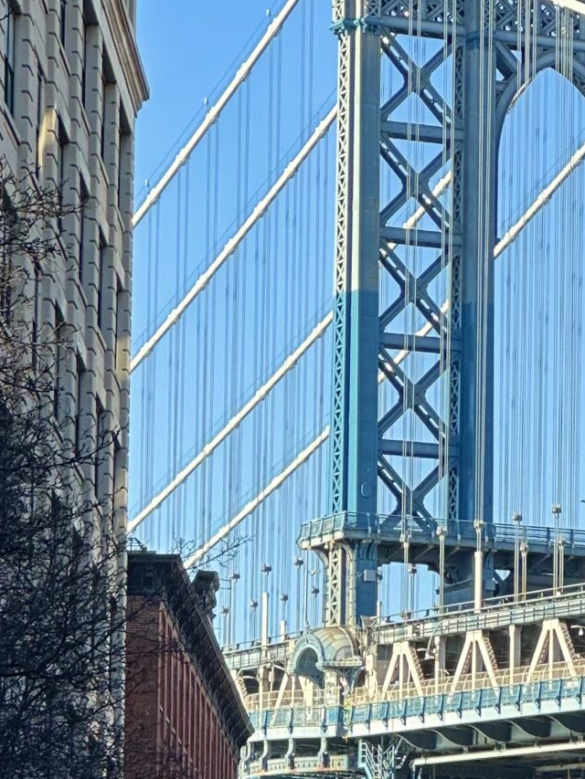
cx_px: 602
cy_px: 735
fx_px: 5204
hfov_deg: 6.4
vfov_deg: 8.5
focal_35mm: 231
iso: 32
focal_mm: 9
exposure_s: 1/186
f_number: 2.8
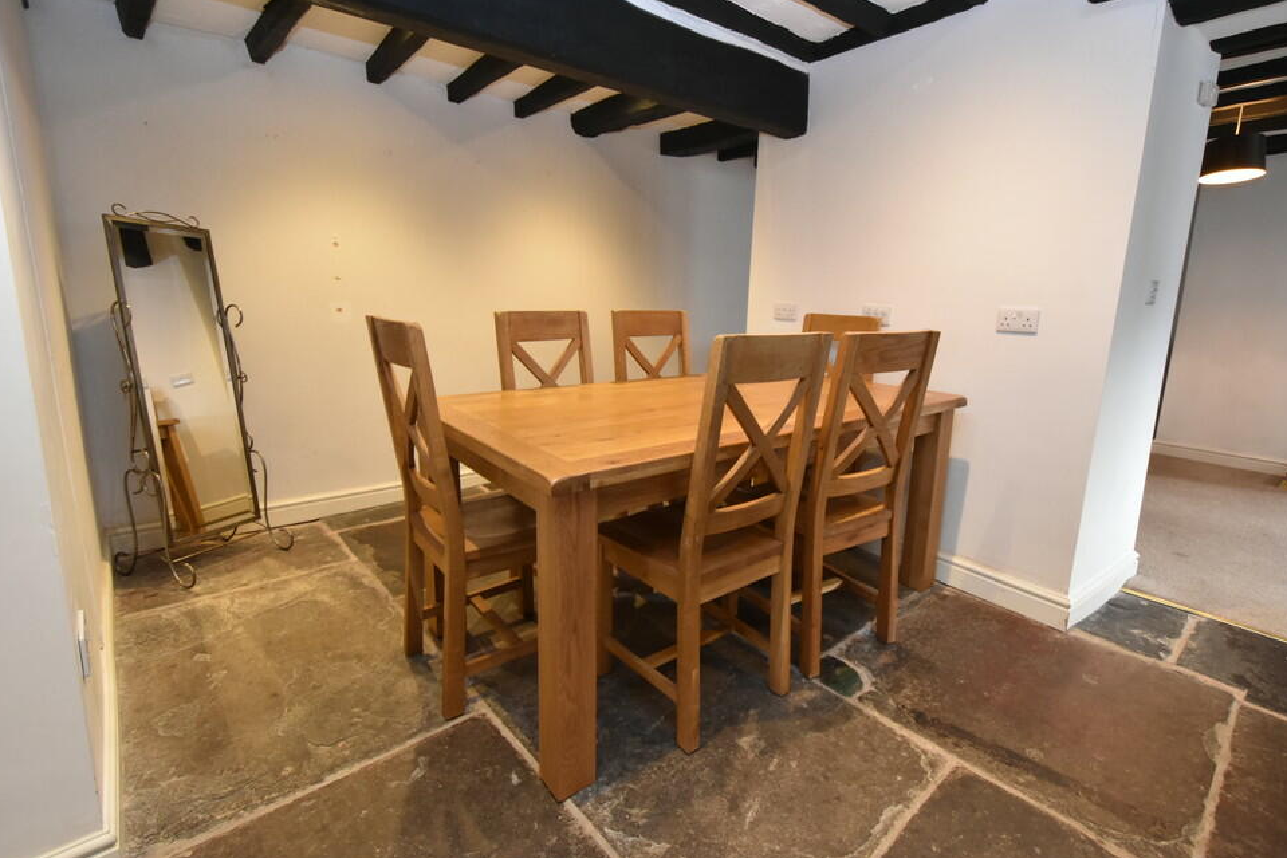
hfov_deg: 96.7
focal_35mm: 16
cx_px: 673
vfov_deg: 73.7
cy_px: 423
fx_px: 572
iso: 1400
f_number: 4
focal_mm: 10
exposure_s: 1/60
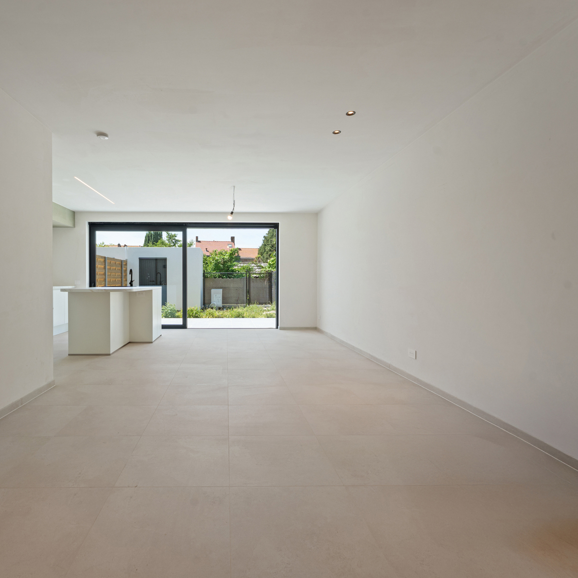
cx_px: 226
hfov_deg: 79.6
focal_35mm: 18
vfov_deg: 80.7
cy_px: 288
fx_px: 340
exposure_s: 1/15
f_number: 9
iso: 250
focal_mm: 14
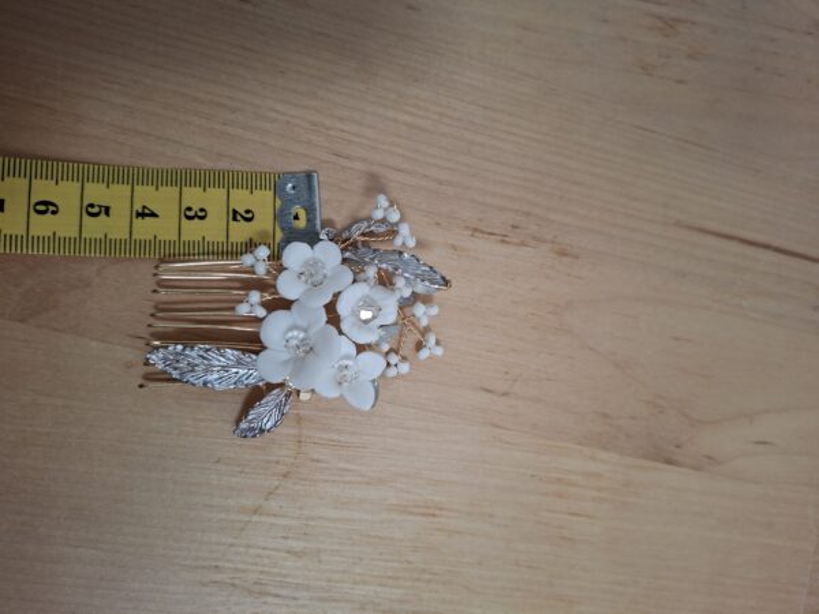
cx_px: 410
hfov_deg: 73.9
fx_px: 544
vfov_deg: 58.9
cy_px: 307
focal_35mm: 23
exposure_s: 1/50
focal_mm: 5.54
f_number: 1.8
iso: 320
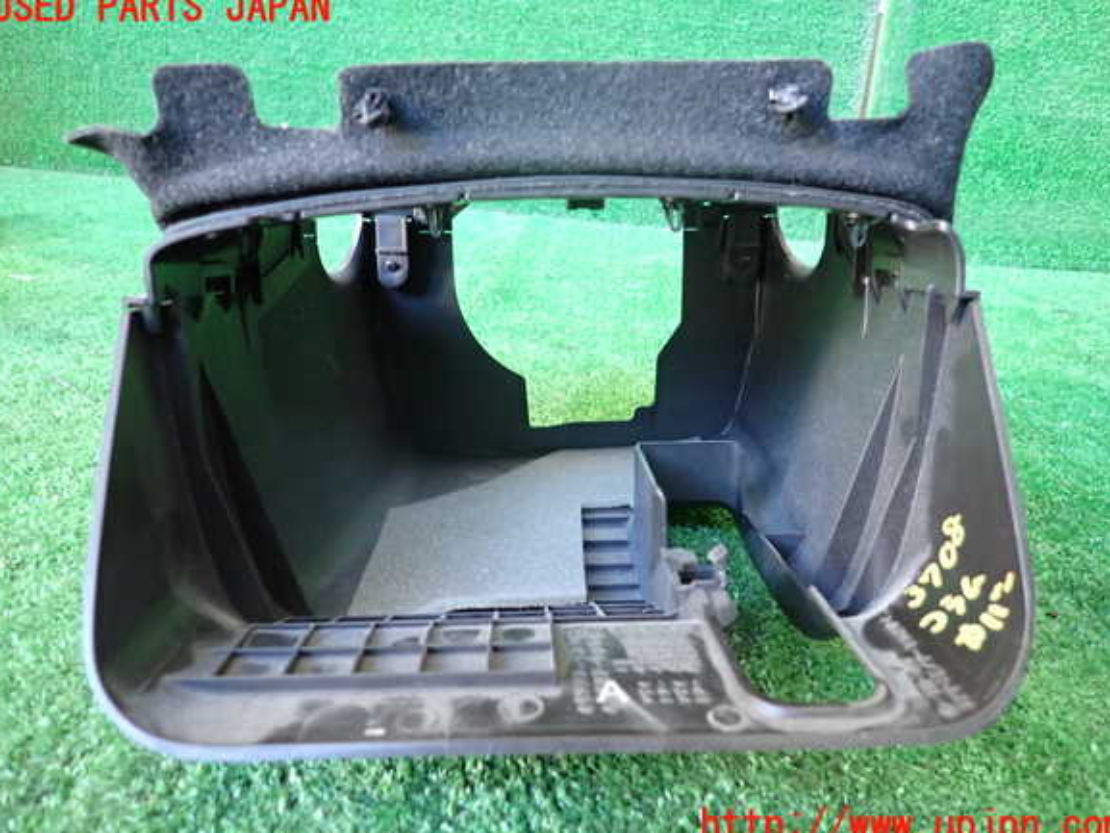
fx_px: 834
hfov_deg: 67.3
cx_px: 558
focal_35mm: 26
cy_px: 417
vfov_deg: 53.1
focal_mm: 4.5
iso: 500
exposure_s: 1/30
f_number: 2
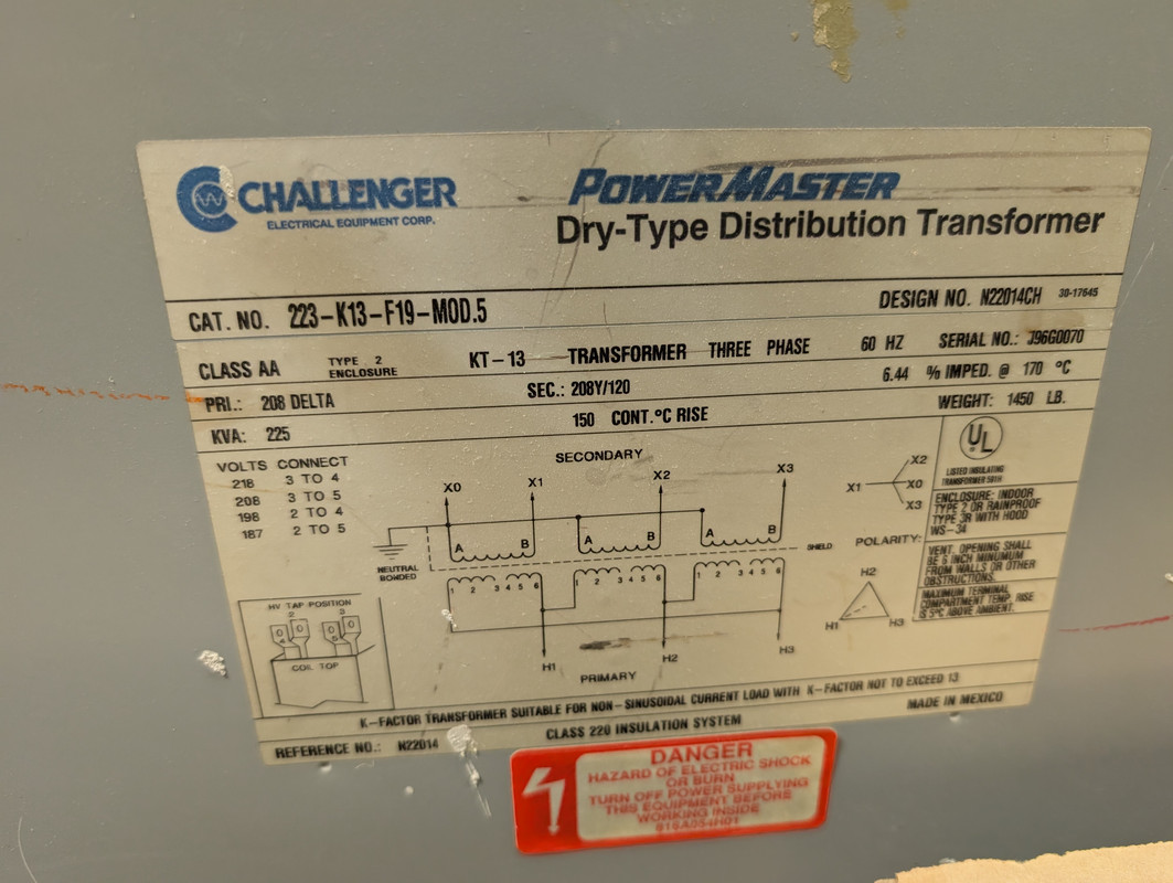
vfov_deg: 56.9
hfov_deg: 71.5
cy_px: 442
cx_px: 586
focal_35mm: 24
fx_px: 814
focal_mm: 6.9
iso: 1284
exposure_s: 1/111
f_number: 1.68
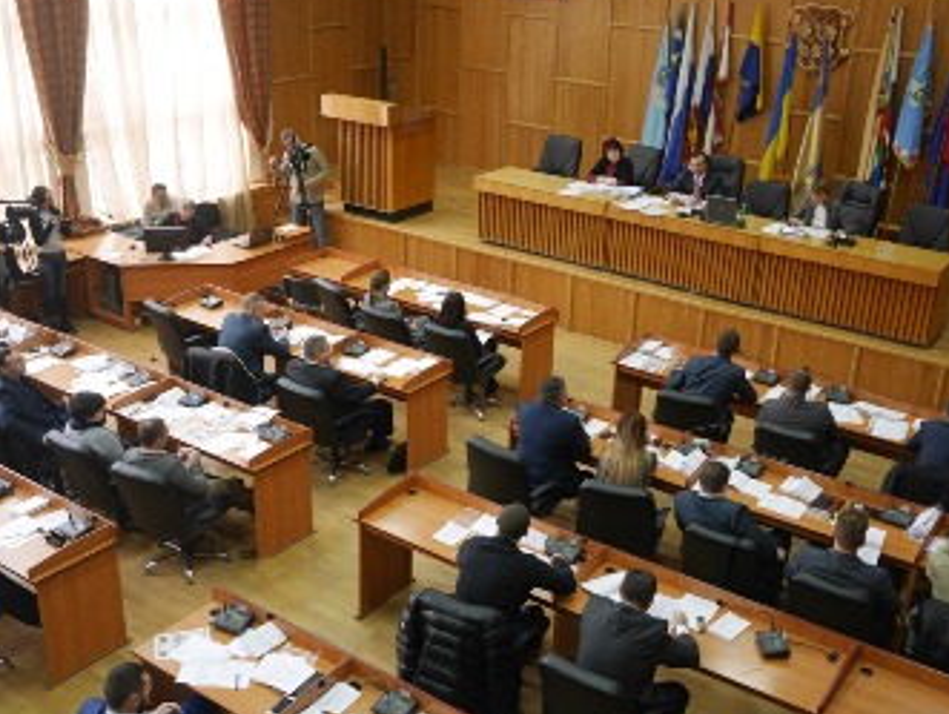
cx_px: 496
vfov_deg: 34.4
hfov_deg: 44.7
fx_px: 1153
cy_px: 354
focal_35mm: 42
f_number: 5
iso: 800
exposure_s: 1/25
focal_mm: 20
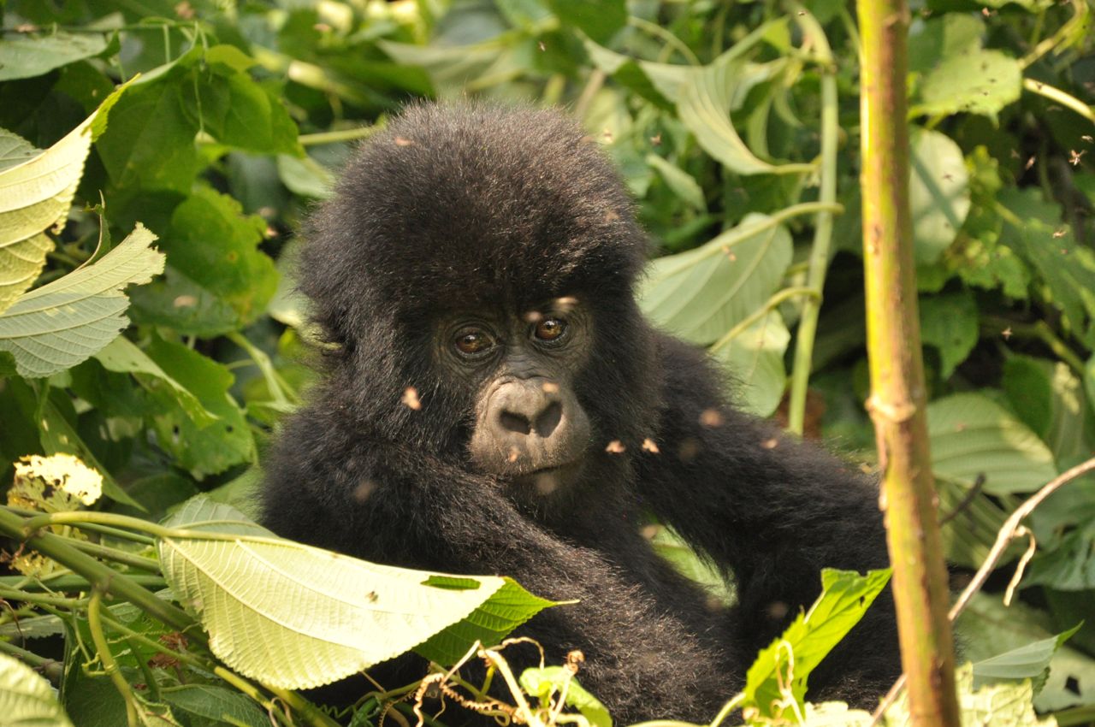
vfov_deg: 8.7
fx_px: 4785
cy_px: 364
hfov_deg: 13.1
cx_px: 548
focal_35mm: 158
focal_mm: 105
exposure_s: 1/640
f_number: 6.3
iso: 800
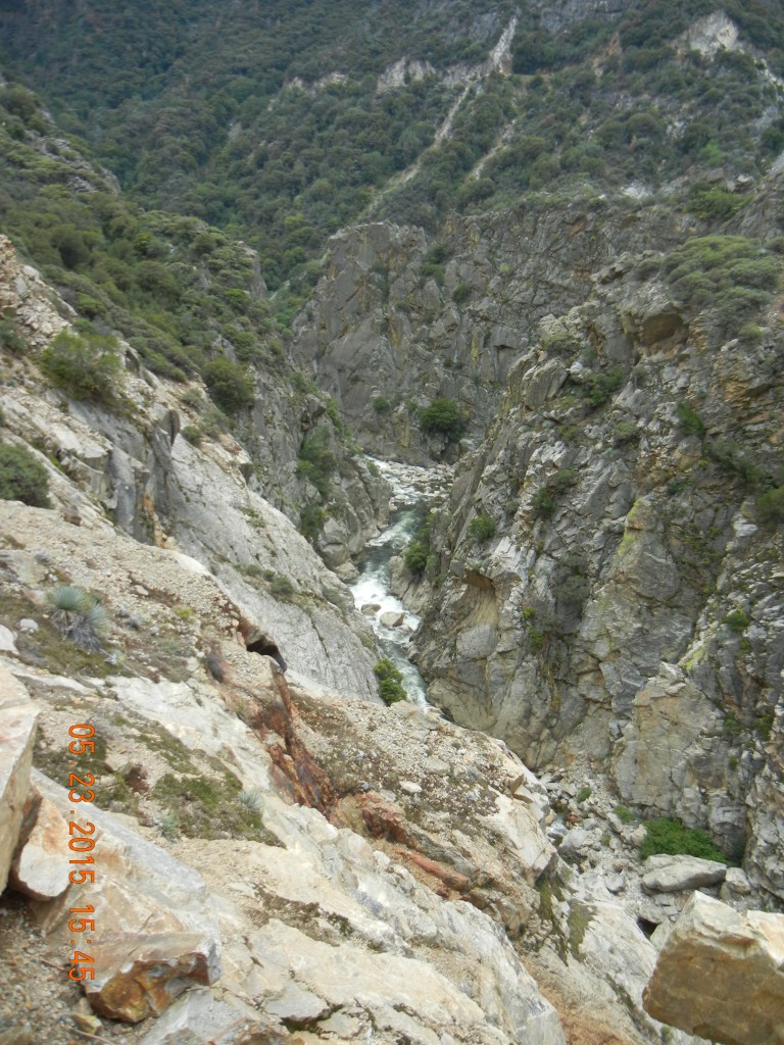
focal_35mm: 30
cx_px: 392
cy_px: 522
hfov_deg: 46.8
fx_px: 906
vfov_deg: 60.0
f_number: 3.5
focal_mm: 5.4
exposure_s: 1/579
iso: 160
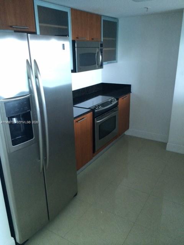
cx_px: 92
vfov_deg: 60.0
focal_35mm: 30
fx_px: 213
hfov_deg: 46.8
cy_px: 122
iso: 125
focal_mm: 4.12
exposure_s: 1/30
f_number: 2.2
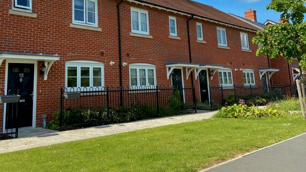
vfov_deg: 33.0
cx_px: 119
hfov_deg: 56.1
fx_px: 284
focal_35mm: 35
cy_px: 40
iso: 32
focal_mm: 4.25
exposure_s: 1/1412
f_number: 1.8
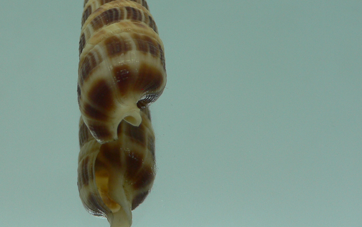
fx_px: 552
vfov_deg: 22.9
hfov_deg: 35.8
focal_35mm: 56
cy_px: 49
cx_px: 112
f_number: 2.8
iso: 80
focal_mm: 4.6
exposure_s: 1/80
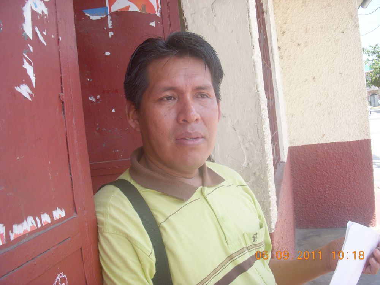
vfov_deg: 37.7
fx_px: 417
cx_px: 190
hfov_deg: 49.0
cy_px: 142
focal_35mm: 38
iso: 100
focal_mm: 6.3
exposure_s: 1/200
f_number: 3.3
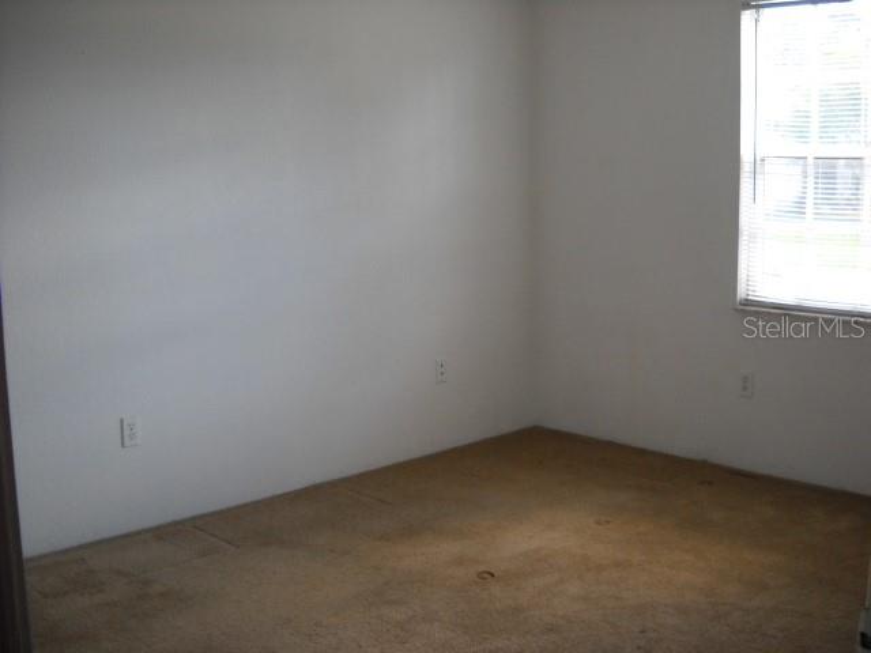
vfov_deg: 35.1
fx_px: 1032
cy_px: 326
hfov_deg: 45.8
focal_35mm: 41
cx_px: 436
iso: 237
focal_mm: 6.72
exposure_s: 1/60
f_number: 3.1
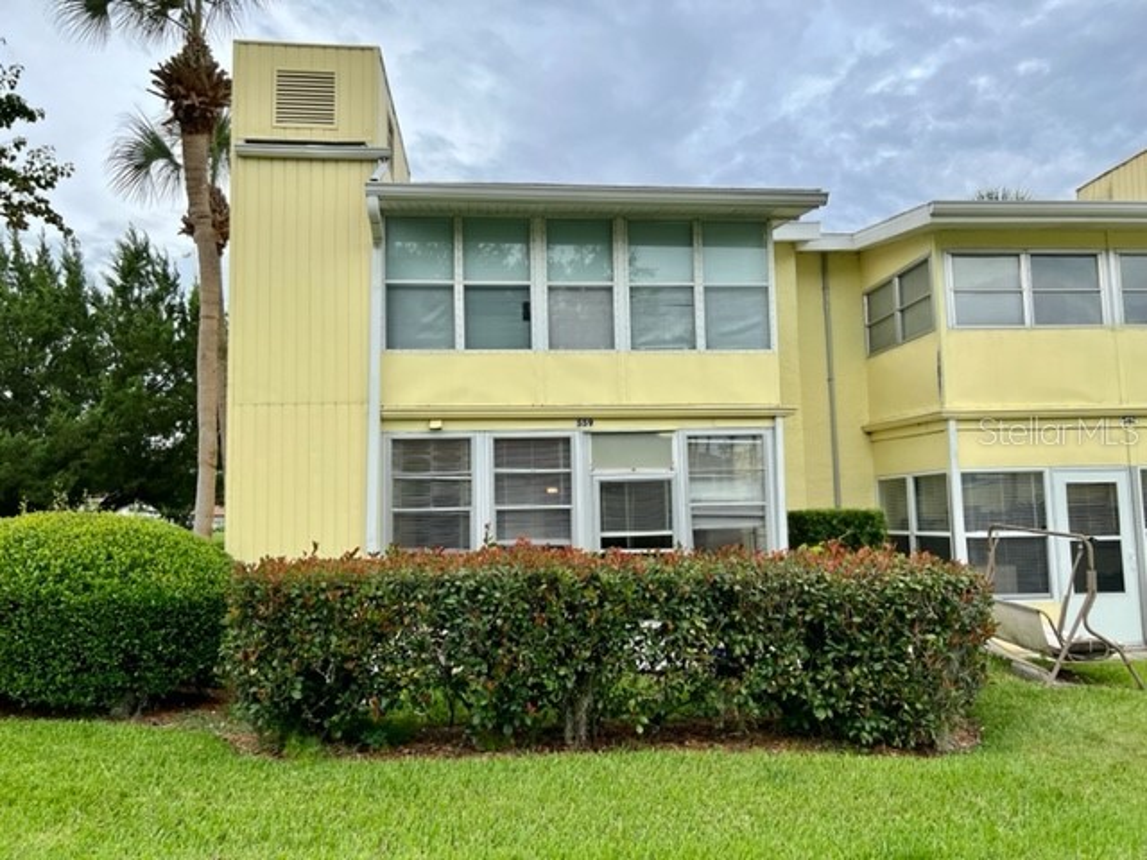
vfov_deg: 53.1
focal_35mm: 26
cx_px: 574
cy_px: 430
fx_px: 862
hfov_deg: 67.3
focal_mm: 5.7
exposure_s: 1/1808
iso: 50
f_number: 1.5
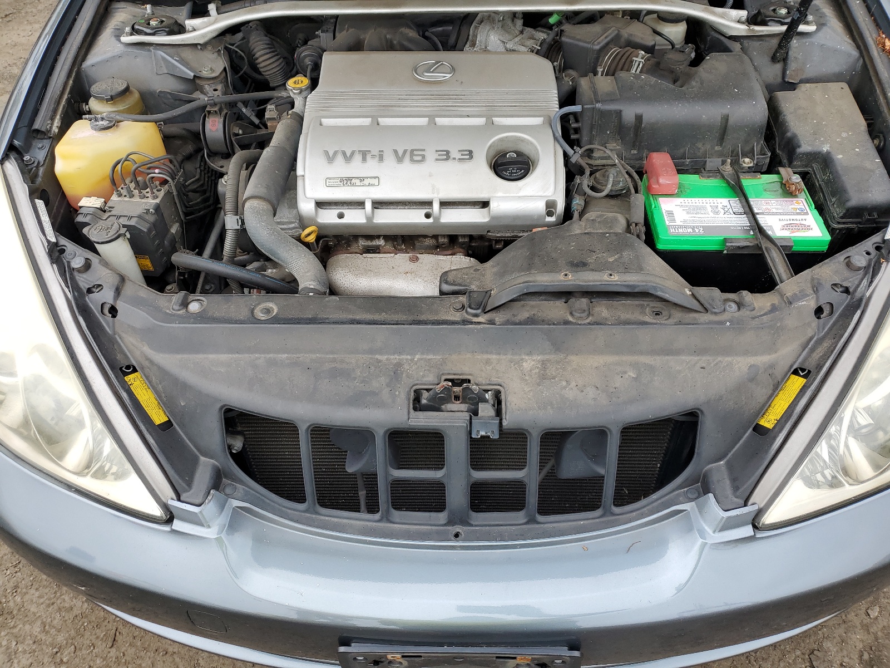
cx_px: 445
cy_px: 334
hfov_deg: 67.3
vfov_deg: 53.1
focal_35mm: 26
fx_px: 668
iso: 50
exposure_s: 1/323
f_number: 1.5
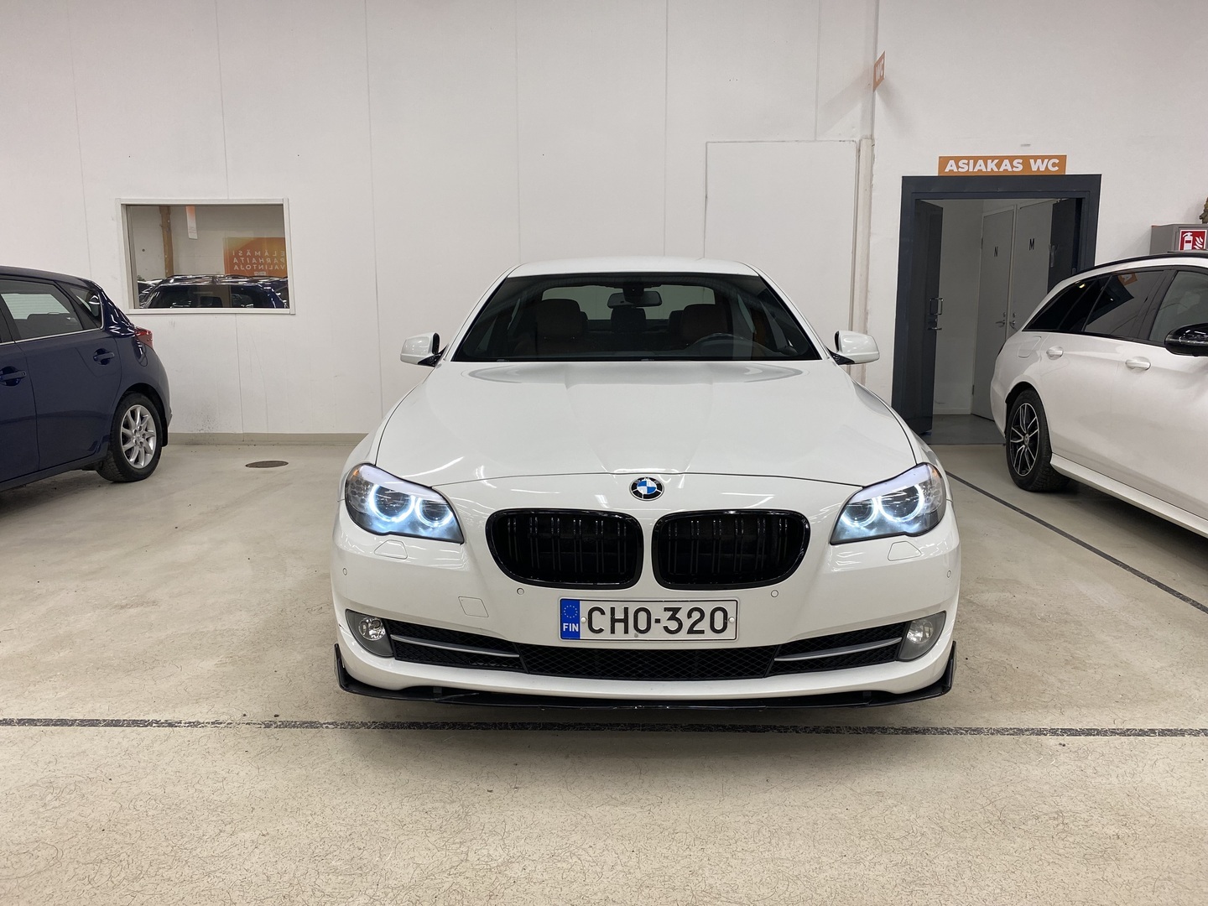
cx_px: 604
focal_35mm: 26
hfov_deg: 67.3
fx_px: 907
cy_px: 453
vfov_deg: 53.1
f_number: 1.8
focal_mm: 4.25
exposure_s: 1/100
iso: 80
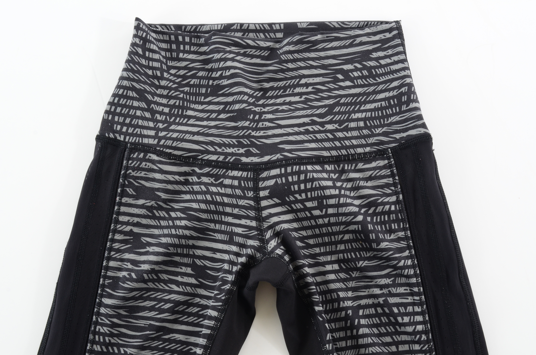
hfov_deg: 43.7
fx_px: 669
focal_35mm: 45
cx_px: 268
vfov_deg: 29.7
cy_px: 178
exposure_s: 1/100
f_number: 16
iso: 400
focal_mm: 30
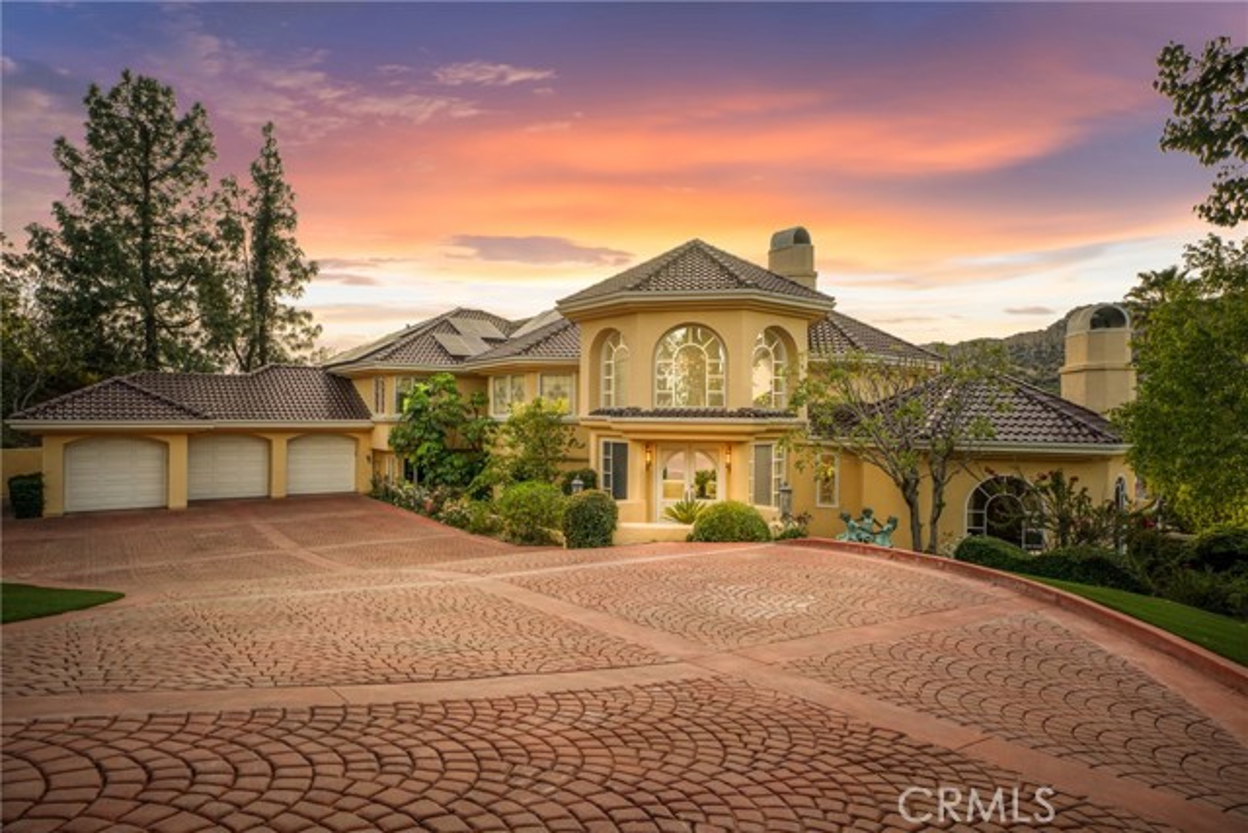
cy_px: 416
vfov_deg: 63.2
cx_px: 624
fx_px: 676
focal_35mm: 20
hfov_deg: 85.4
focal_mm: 13
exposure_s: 1/30
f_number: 11
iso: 100
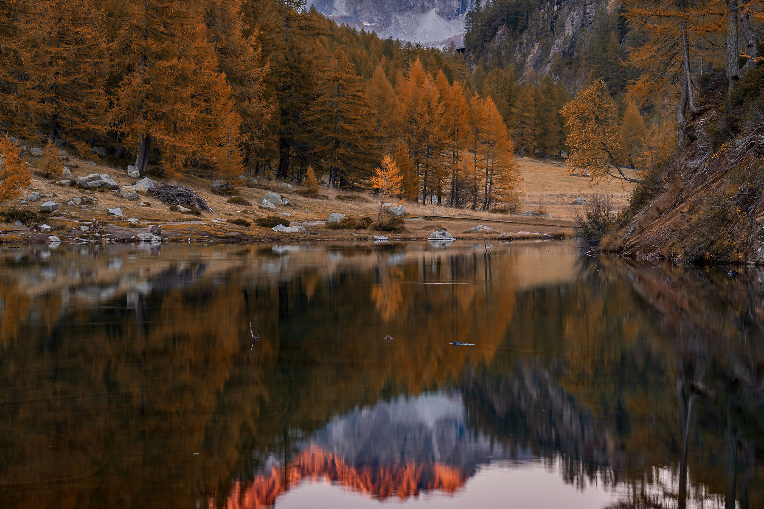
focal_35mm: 76
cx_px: 390
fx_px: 1613
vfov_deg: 17.9
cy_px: 227
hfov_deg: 26.7
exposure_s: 1/1.25
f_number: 9
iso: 100
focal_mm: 57
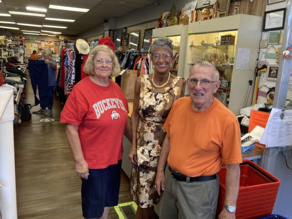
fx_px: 236
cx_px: 146
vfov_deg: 49.7
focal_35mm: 28
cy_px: 110
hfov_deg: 63.4
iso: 80
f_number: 1.8
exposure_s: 1/61
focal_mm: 3.99
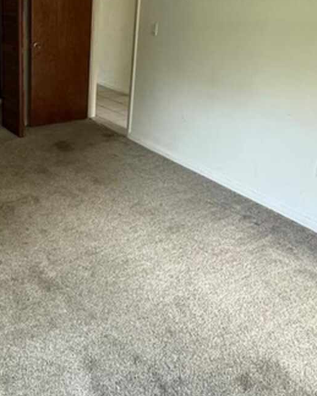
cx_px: 65
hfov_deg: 39.6
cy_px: 103
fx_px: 422
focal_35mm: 36
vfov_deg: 48.5
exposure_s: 1/60
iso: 320
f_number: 2.2
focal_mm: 2.22
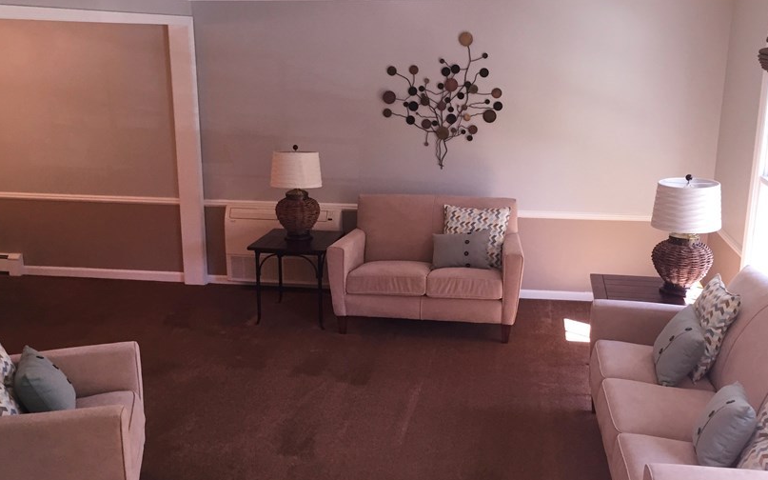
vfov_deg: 32.7
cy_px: 266
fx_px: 816
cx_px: 386
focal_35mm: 39
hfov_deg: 50.4
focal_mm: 4.15
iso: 40
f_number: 2.2
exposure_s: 1/30
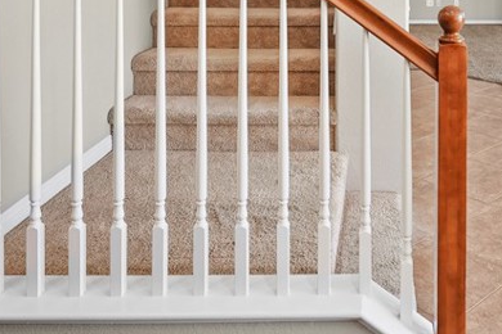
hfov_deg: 44.8
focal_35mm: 42
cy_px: -49
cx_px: 377
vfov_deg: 28.4
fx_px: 586
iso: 200
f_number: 4
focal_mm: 16
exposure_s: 1/15
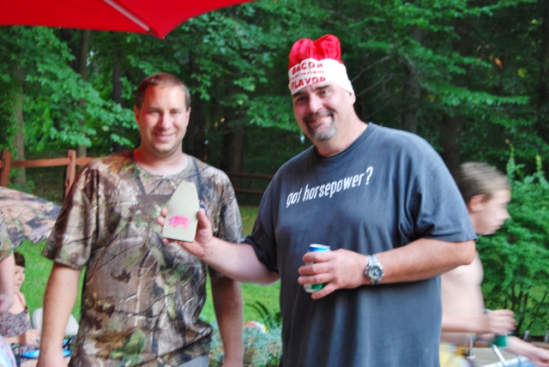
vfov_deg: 21.6
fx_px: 962
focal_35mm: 63
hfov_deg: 31.9
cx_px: 274
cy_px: 184
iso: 220
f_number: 5.3
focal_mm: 42
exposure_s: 1/30
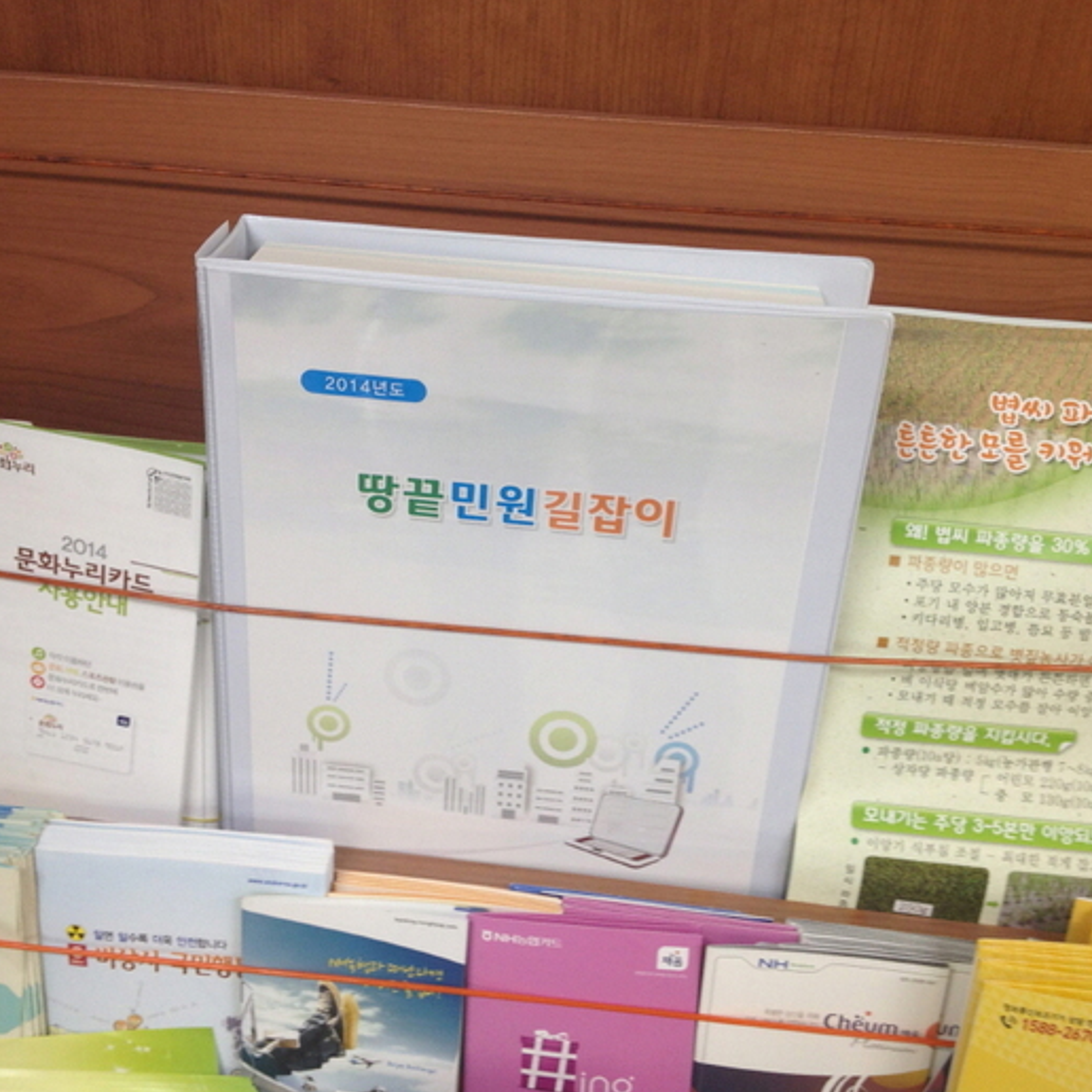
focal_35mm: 42
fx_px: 1499
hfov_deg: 40.0
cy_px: 553
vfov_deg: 40.0
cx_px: 510
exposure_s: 1/24
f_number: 2.4
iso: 50
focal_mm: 4.28
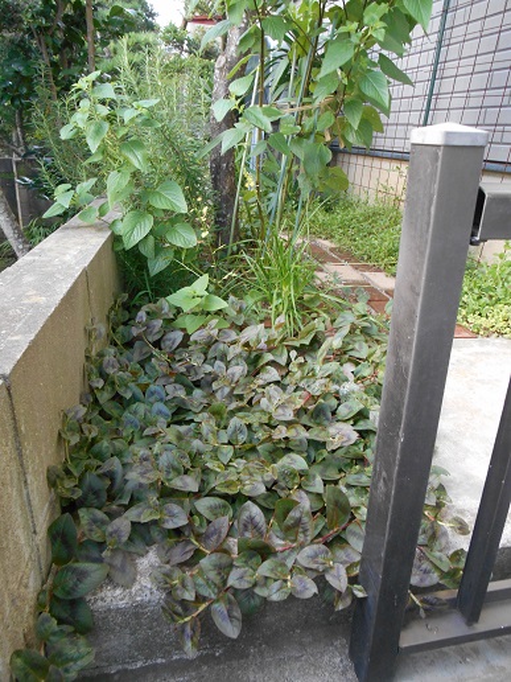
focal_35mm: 26
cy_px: 341
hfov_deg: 53.1
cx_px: 256
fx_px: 512
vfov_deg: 67.3
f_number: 3.4
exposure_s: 1/30
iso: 320
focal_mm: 4.7
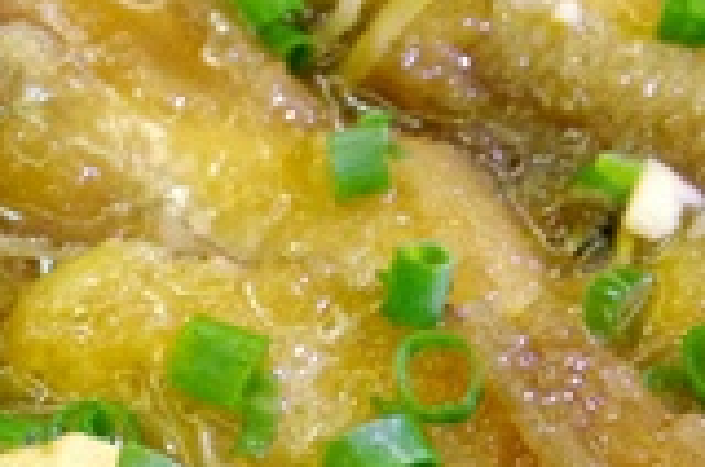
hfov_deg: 4.6
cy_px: 608
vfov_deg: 3.0
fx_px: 8814
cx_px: -9
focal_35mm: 451
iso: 3200
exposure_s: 1/60
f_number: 6.3
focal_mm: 60
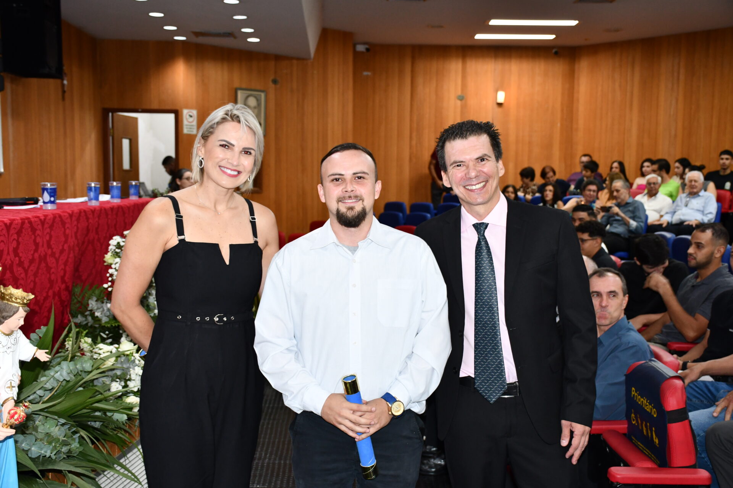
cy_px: 244
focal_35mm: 45
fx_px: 916
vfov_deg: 29.9
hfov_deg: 43.6
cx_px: 366
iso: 1100
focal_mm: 30
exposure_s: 1/60
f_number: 4
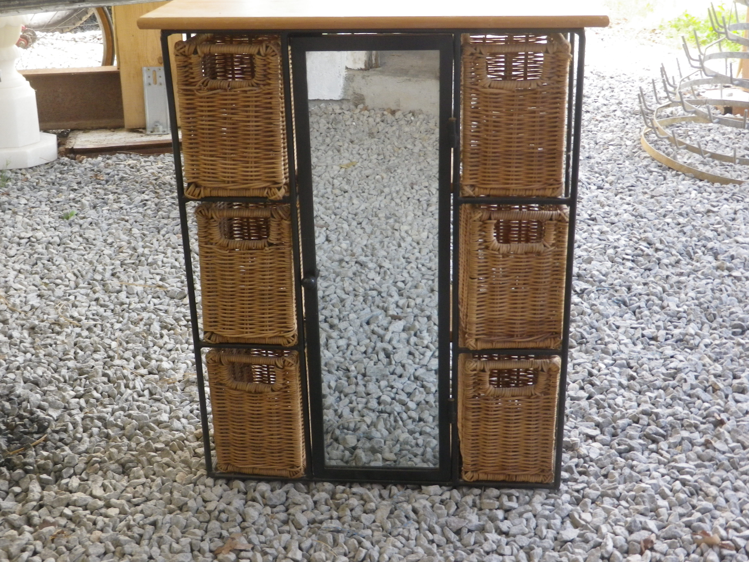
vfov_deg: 31.5
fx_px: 995
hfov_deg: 41.2
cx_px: 374
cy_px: 281
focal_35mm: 46
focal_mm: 8.2
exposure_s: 1/60
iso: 200
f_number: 4.2
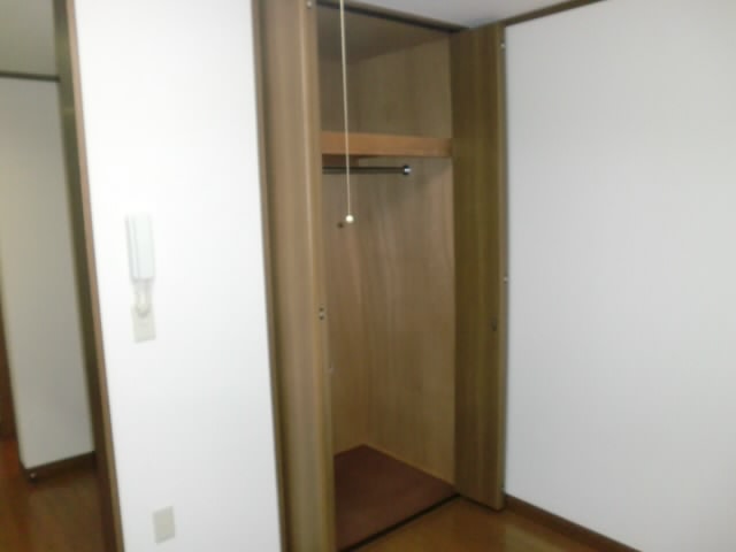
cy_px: 276
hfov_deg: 63.4
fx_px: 595
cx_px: 368
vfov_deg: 49.7
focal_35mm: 28
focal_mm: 4.65
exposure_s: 1/60
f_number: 2.6
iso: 400
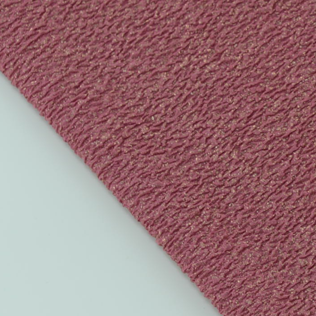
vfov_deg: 9.6
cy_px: 117
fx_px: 1880
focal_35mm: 182
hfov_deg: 9.4
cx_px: 456
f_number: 4
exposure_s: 1/160
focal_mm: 50
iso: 100
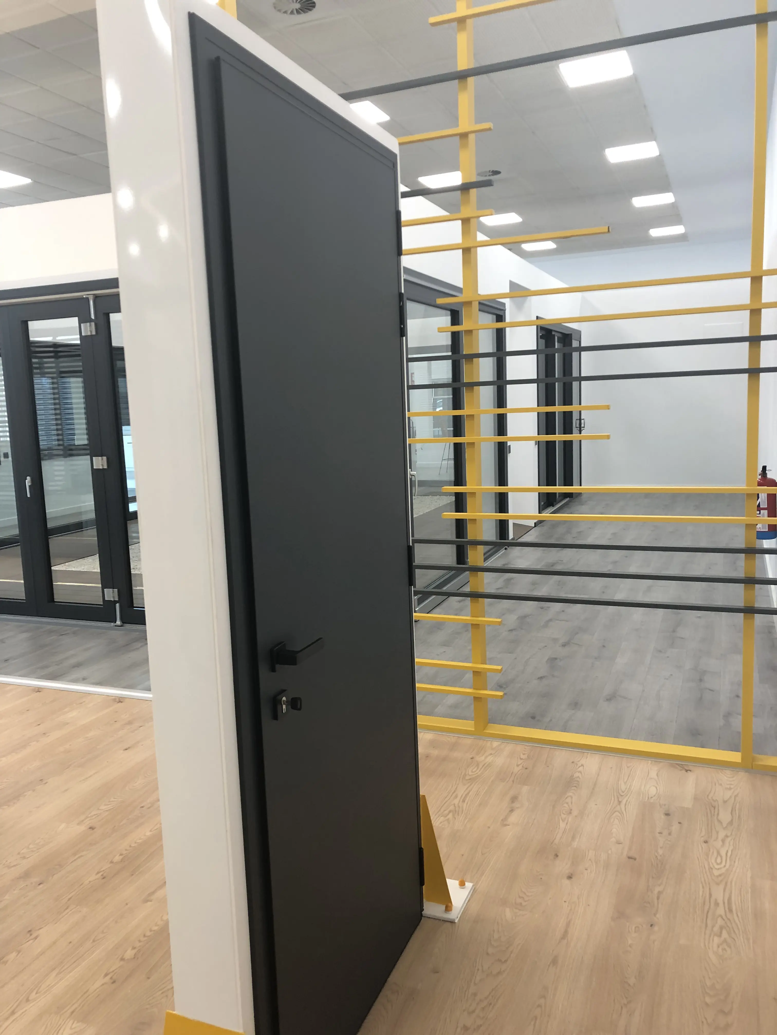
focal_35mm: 28
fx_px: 838
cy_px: 518
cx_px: 388
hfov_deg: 49.7
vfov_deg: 63.4
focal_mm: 4
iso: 32
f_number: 1.8
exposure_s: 1/25
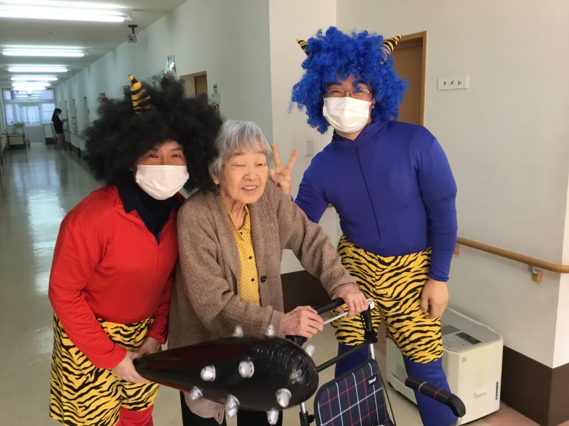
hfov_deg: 58.4
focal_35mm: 31
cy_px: 213
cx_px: 284
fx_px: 510
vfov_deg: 45.4
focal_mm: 3.3
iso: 64
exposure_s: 1/30
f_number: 2.4
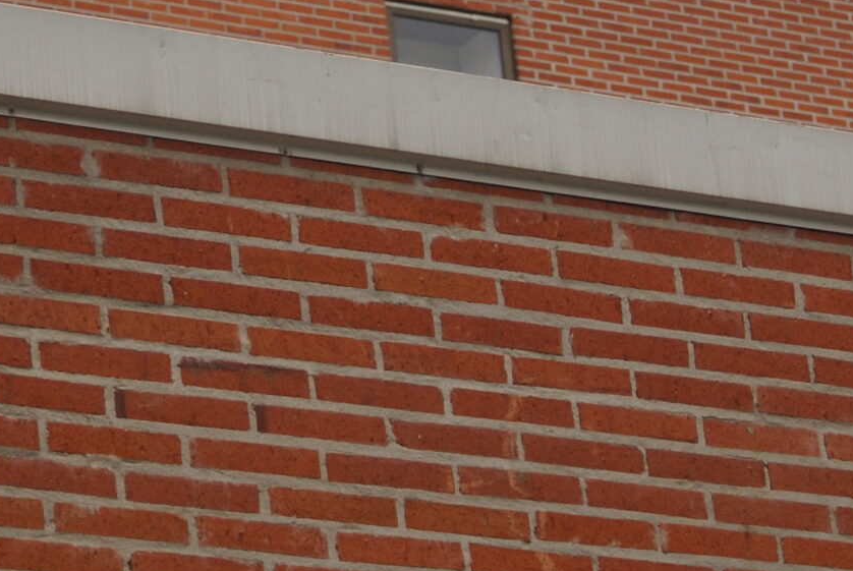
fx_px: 5433
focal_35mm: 229
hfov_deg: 9.0
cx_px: 329
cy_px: -125
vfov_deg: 6.0
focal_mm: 50
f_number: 5.6
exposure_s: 1/200
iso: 125
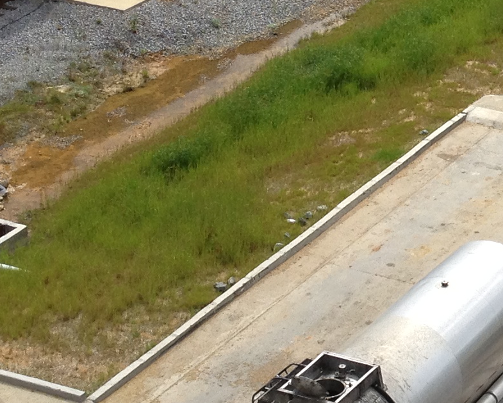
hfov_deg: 13.2
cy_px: 110
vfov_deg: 10.9
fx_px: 2114
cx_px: 592
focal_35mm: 142
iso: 50
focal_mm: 4.28
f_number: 2.4
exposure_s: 1/1493
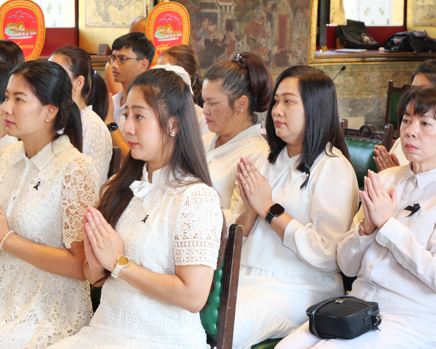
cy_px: 174
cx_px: 217
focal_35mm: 140
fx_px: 1806
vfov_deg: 11.0
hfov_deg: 13.8
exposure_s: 1/5
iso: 200
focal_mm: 60
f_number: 5.6
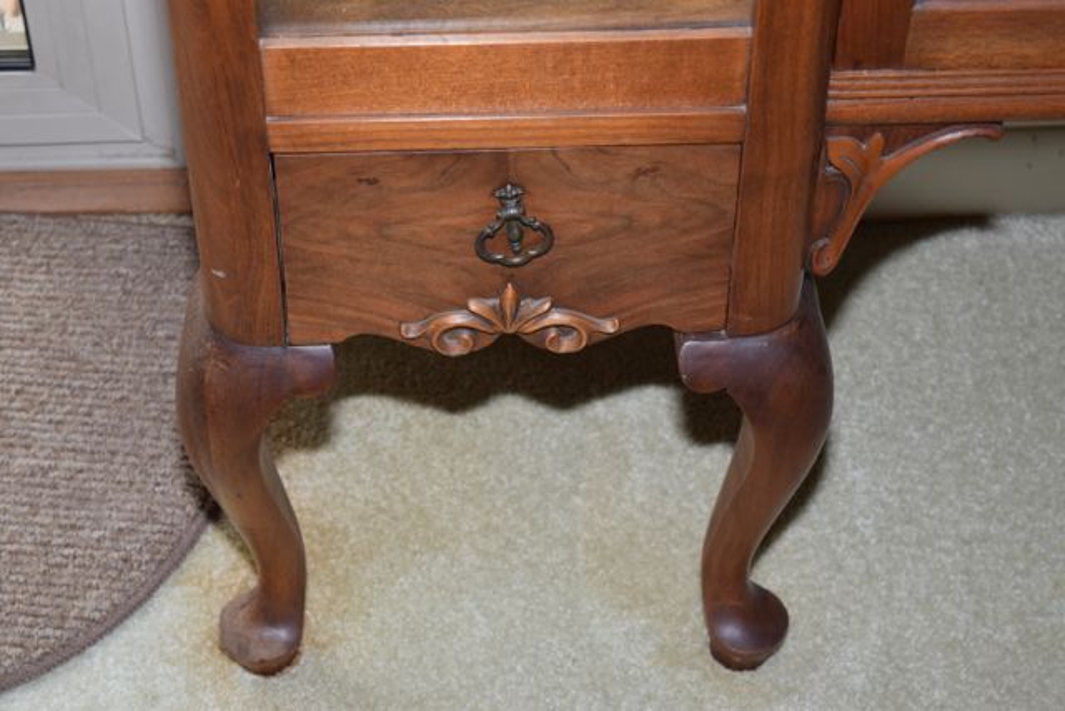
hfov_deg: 24.6
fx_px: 2441
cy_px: 356
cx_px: 532
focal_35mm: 82
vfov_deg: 16.6
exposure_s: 1/125
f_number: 5.6
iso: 800
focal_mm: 55
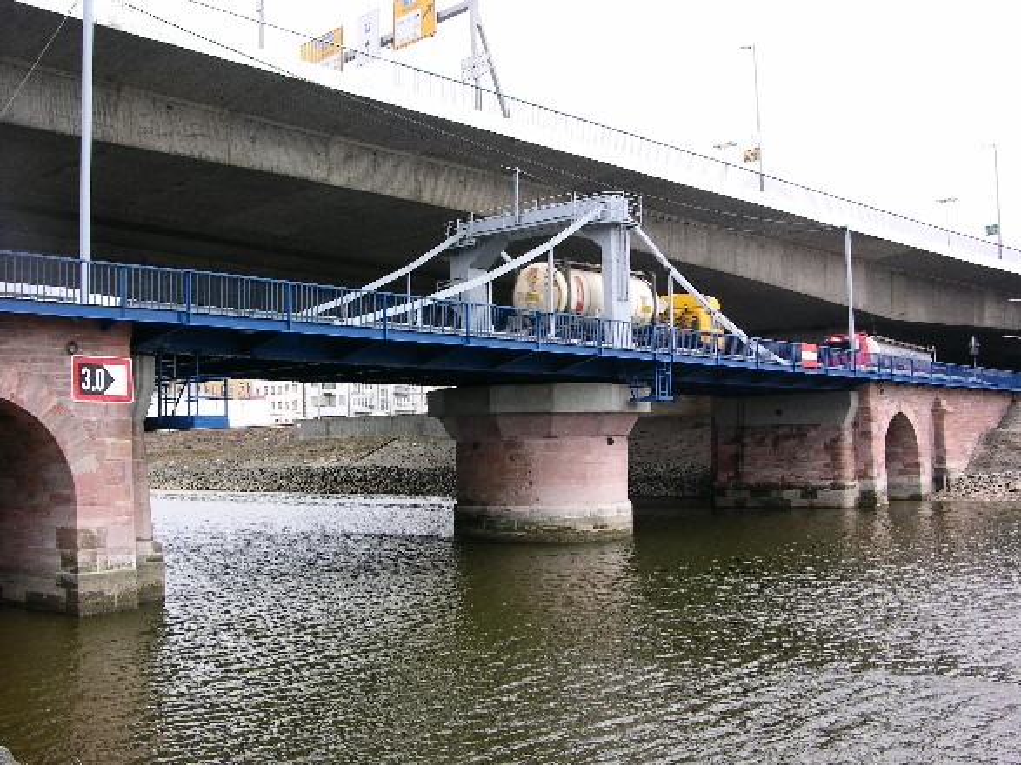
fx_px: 1150
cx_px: 510
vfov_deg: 36.8
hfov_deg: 47.9
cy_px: 382
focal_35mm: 39
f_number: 5.1
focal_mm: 10
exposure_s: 1/55.2
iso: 50
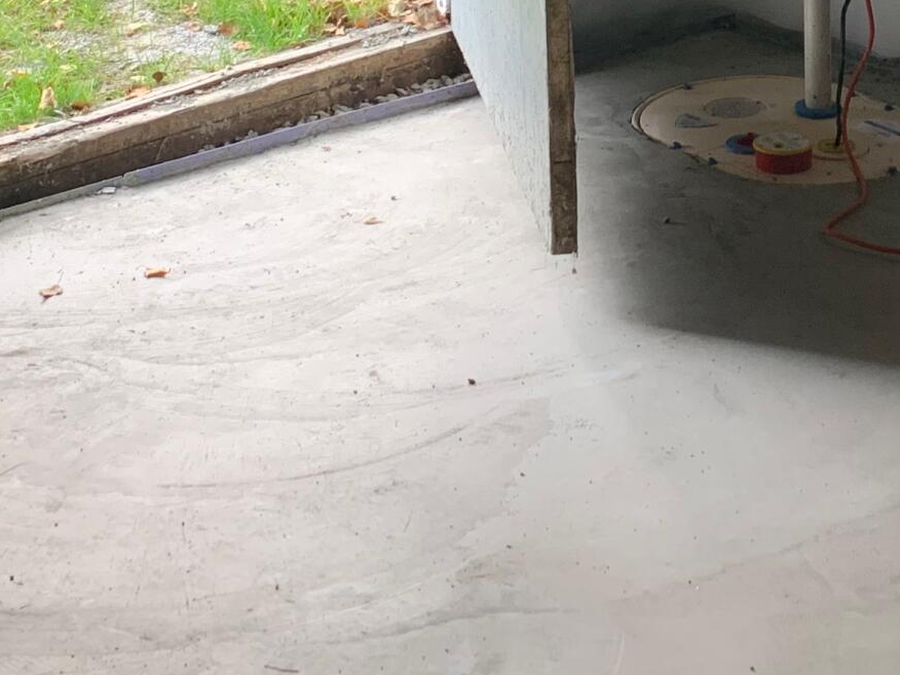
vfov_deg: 15.7
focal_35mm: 89
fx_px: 2314
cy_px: -217
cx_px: 622
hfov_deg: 21.9
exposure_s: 1/121
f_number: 1.8
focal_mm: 4.25
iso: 80
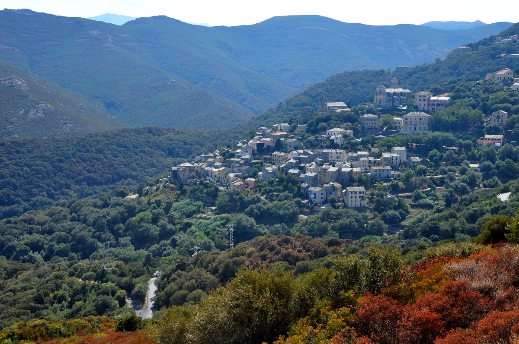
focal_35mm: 52
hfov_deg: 37.9
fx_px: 756
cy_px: 172
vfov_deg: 25.7
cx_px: 260
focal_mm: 35
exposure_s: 1/500
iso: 400
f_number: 11
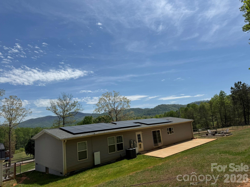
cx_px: 125
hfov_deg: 71.6
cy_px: 94
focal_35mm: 24
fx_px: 173
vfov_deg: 56.8
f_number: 1.78
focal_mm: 6.76
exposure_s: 1/9091
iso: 80
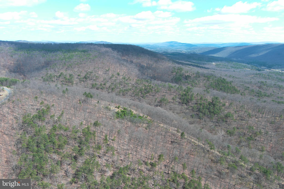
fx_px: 229
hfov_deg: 63.7
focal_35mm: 29
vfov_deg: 45.0
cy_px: 94
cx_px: 142
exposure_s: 1/596
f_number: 2.8
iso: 100
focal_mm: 10.57
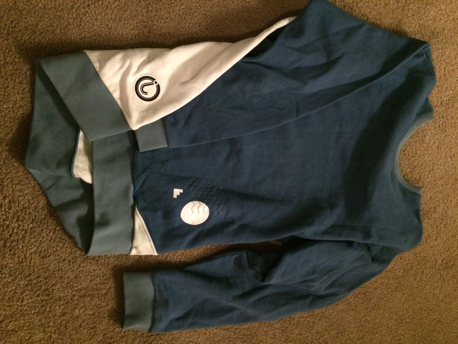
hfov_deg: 61.7
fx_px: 384
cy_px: 172
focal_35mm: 29
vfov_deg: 48.2
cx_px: 229
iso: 500
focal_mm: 4.15
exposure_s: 1/15
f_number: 2.2
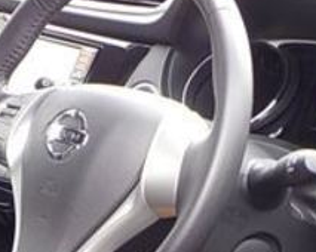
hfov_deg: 17.5
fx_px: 1028
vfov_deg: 13.2
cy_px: 375
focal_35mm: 110
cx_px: 123
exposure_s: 1/40
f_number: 3.3
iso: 125
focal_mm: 4.1
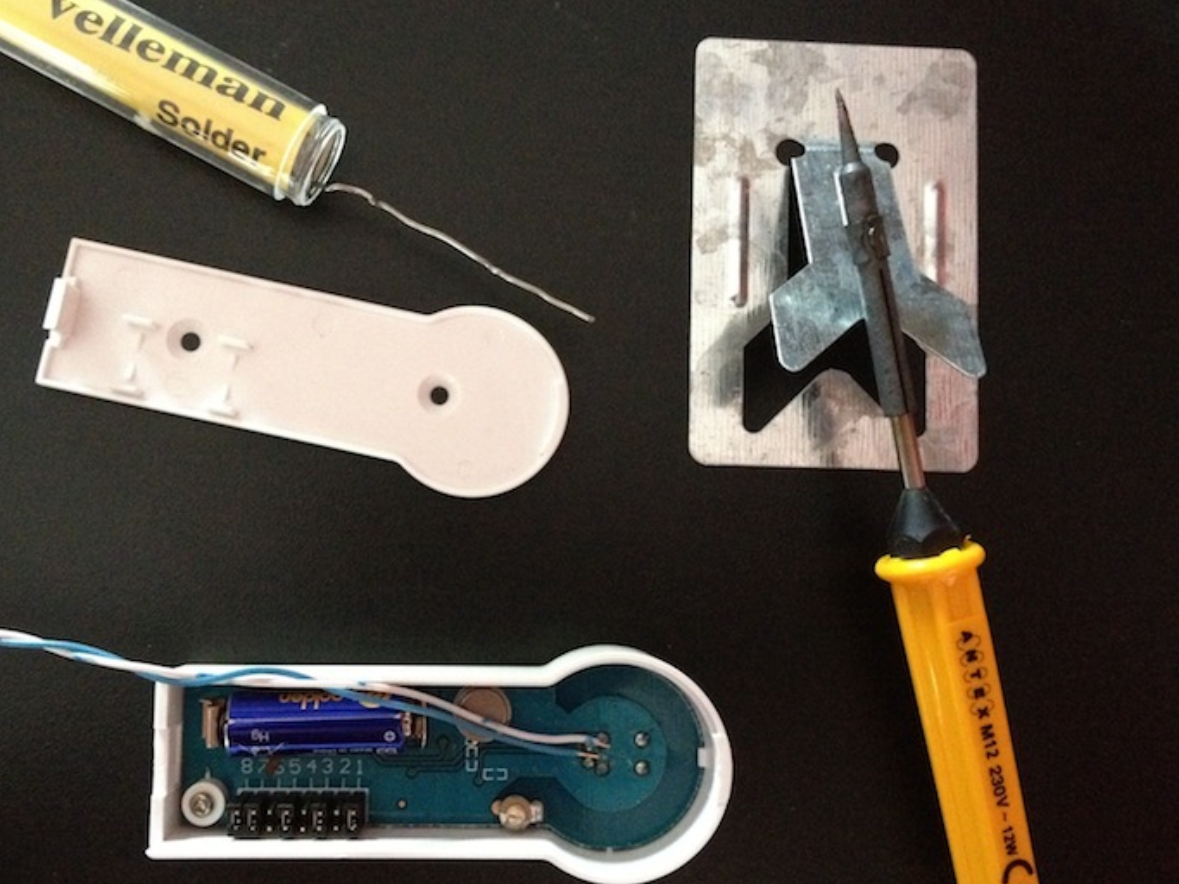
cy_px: 435
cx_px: 539
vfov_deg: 35.1
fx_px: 1396
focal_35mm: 41
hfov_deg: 45.7
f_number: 2.4
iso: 800
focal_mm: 4.28
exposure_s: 1/15
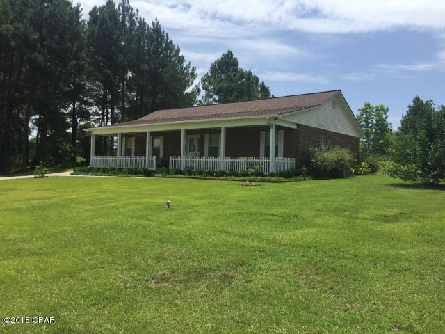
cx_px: 222
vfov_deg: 48.2
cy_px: 167
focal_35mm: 29
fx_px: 373
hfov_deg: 61.7
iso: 32
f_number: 2.2
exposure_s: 1/2475
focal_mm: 4.15
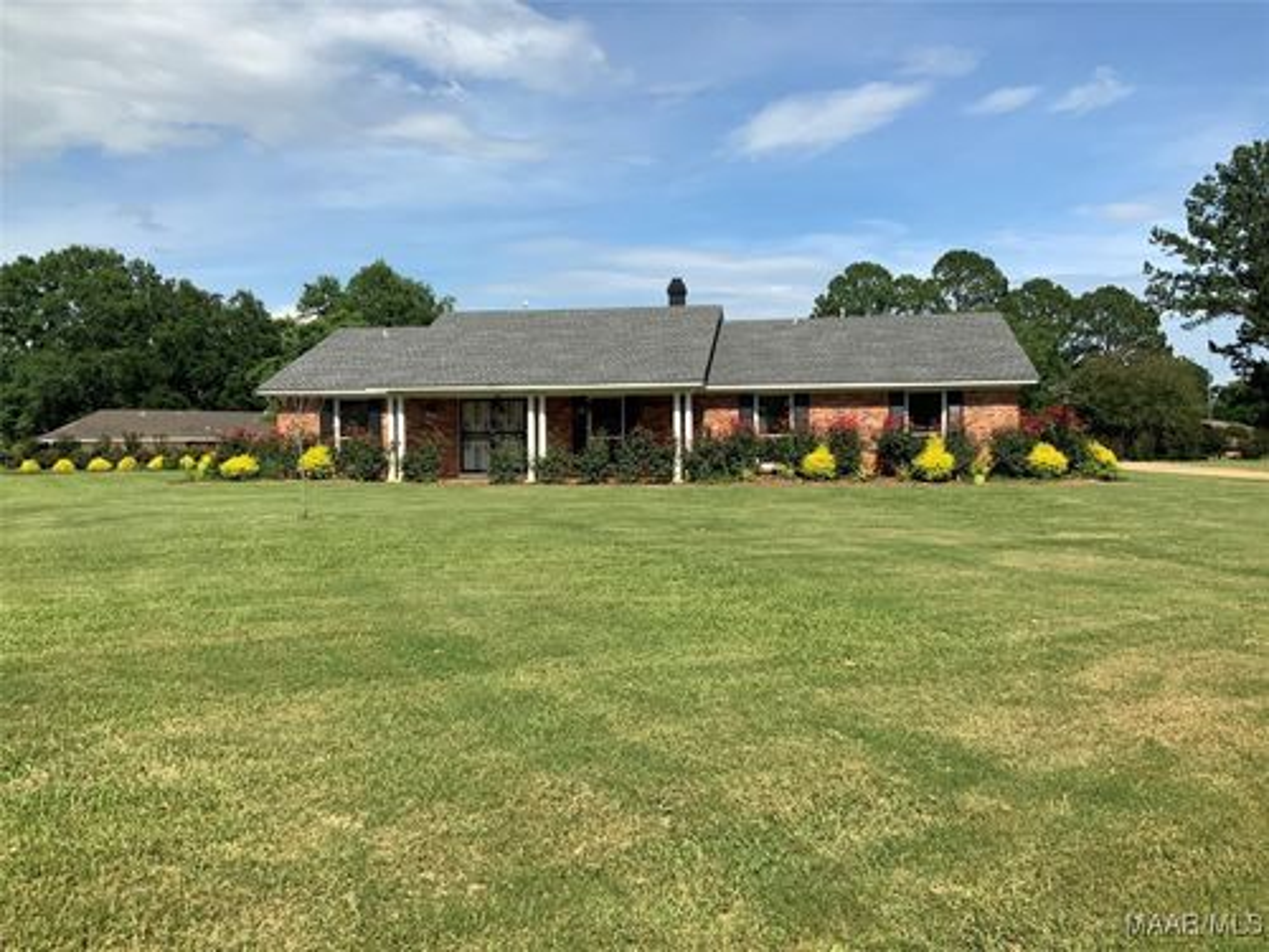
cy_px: 476
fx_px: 1063
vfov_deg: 48.2
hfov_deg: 61.7
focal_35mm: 29
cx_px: 634
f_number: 1.8
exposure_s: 1/2427
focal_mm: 3
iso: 16
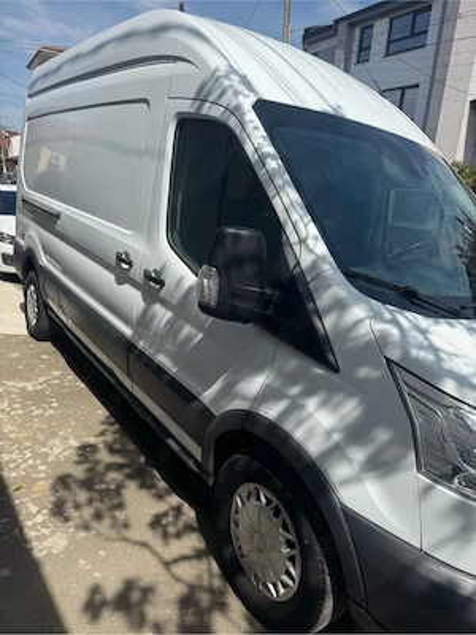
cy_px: 318
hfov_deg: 56.8
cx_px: 238
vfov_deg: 71.6
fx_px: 440
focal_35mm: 24
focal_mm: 6.76
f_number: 1.78
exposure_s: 1/4608
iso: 80
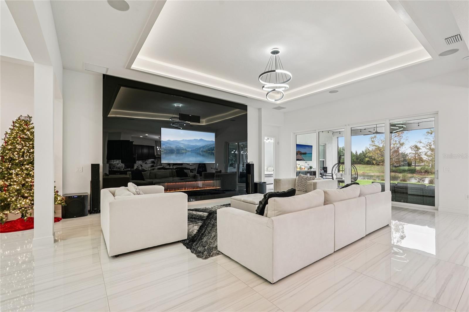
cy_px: 156
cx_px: 234
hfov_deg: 96.7
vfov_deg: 73.7
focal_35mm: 16
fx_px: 208
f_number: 8
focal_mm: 16
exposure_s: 1/10
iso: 400
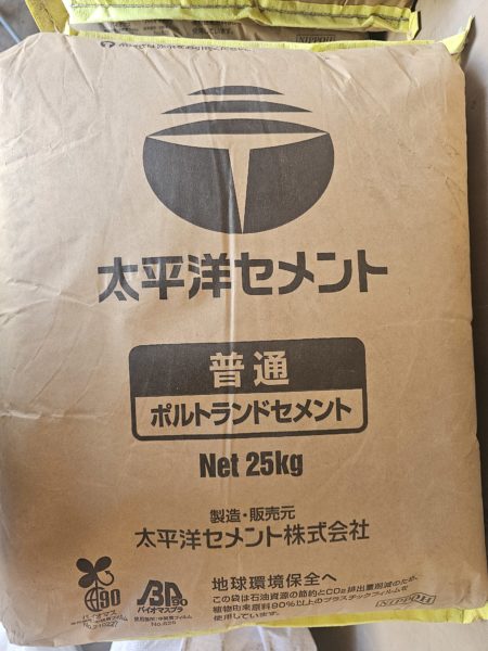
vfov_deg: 73.9
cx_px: 244
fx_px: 432
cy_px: 326
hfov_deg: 58.9
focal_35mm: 23
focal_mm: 6.3
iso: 250
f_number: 1.7
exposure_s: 1/142
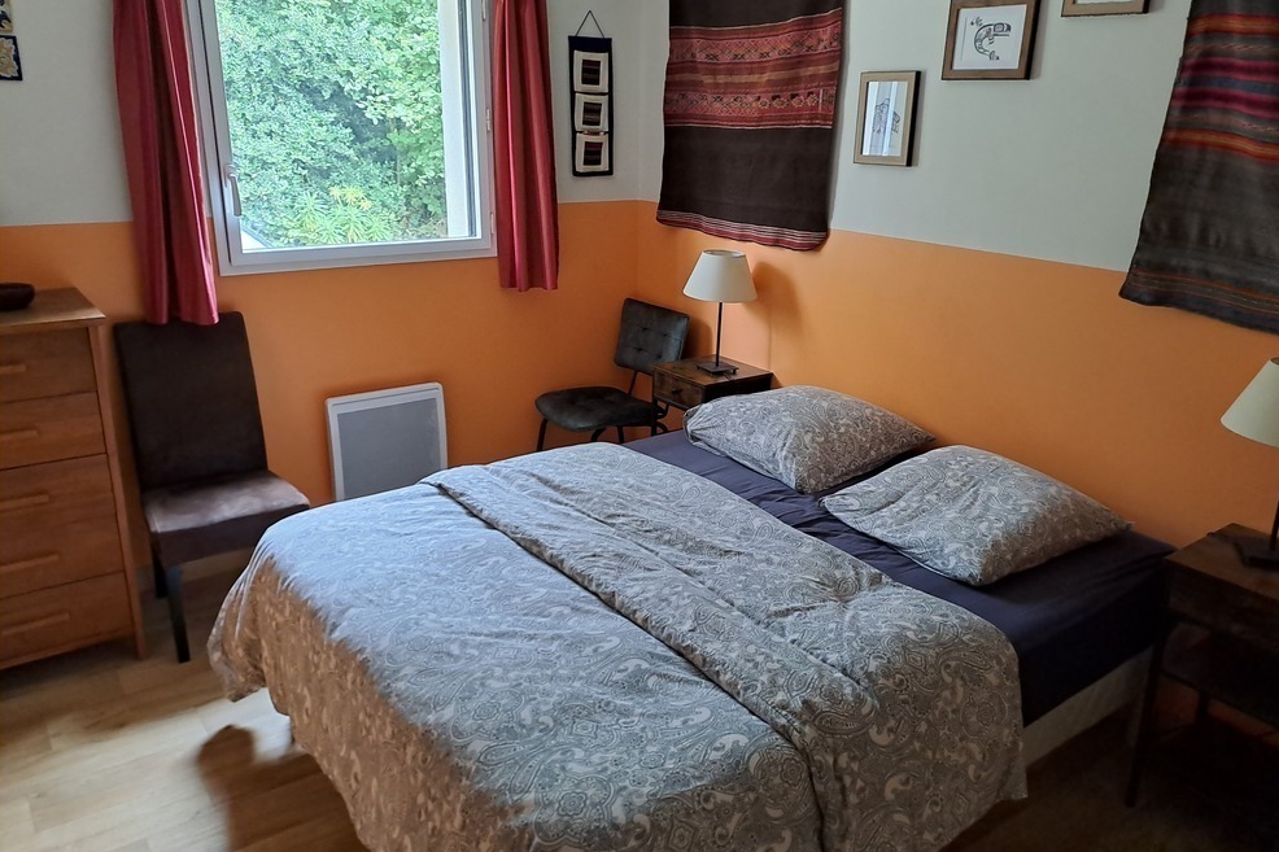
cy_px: 421
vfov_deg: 47.9
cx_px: 663
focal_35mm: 27
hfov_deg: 67.4
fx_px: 959
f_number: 1.8
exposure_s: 1/50
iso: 250
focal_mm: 4.65
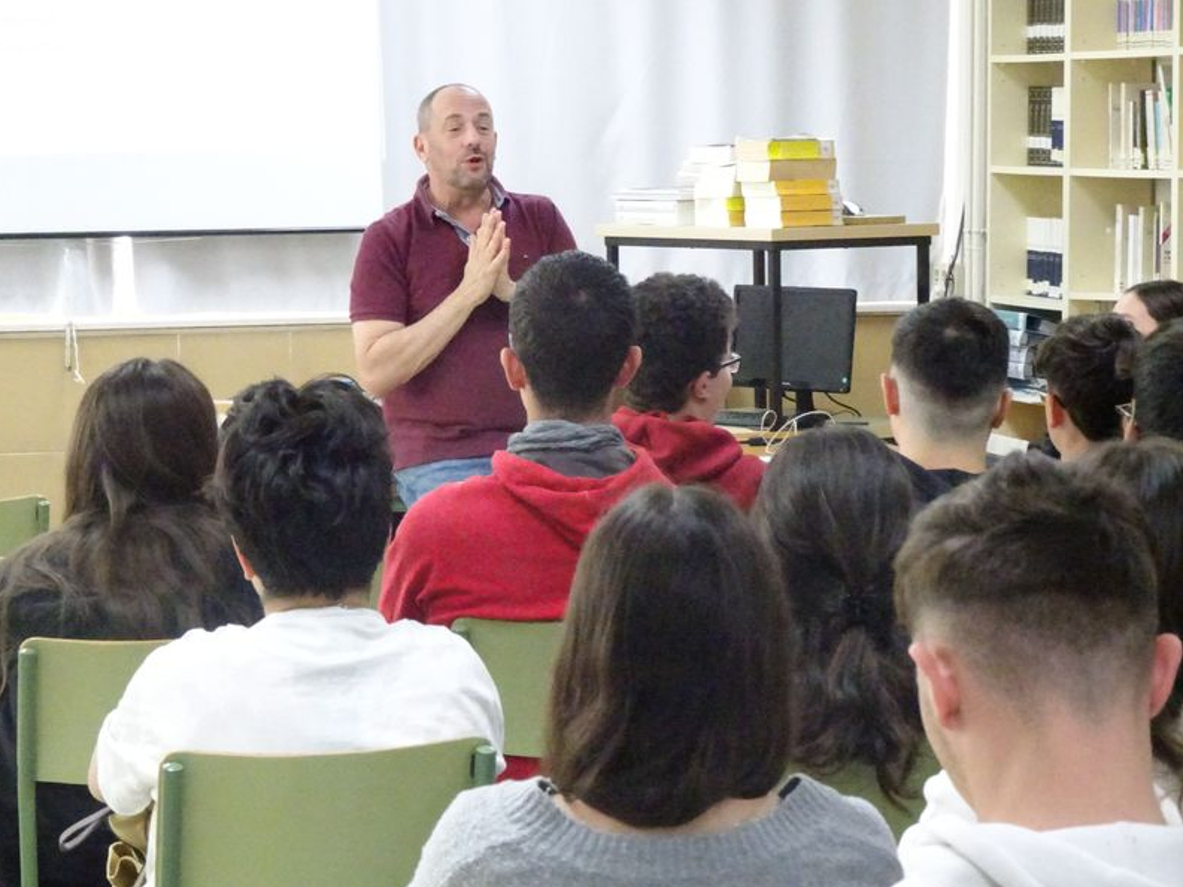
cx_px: 588
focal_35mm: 116
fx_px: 3965
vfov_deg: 12.8
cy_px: 446
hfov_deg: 17.0
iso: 3200
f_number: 5.6
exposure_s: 1/100
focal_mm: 19.68
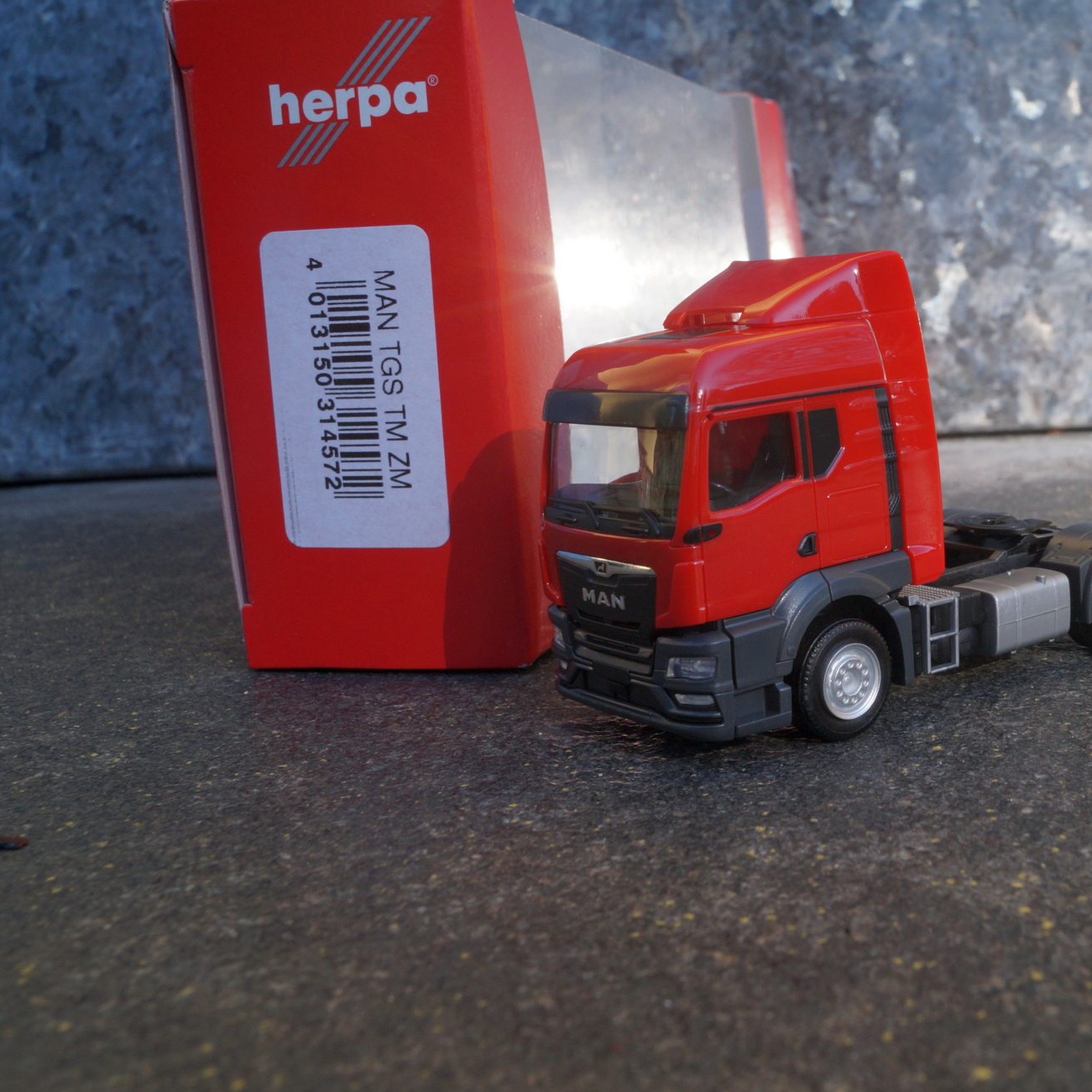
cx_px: 810
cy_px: 554
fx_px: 1677
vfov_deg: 36.1
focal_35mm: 47
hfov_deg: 35.3
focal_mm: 24
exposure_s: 1/60
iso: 320
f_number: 18
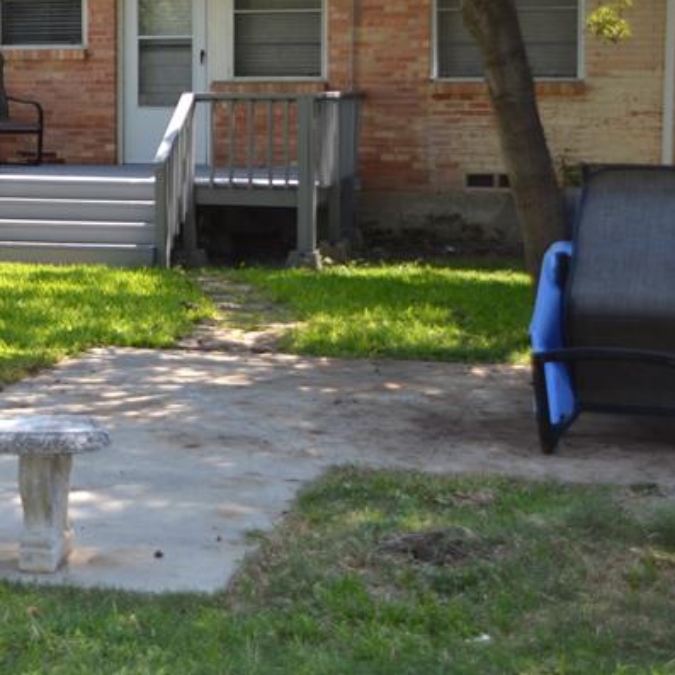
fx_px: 1811
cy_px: 139
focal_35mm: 82
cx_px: 27
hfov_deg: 20.5
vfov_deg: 20.9
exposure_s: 1/200
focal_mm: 25
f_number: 5
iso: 100
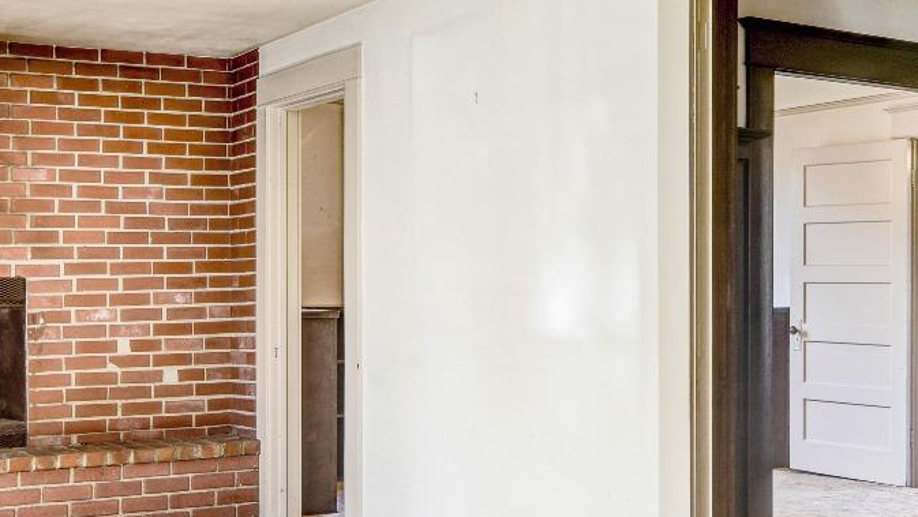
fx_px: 1193
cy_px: 273
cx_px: 497
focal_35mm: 49
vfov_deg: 24.4
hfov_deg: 42.1
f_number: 3.2
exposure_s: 1/40
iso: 100
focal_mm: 14
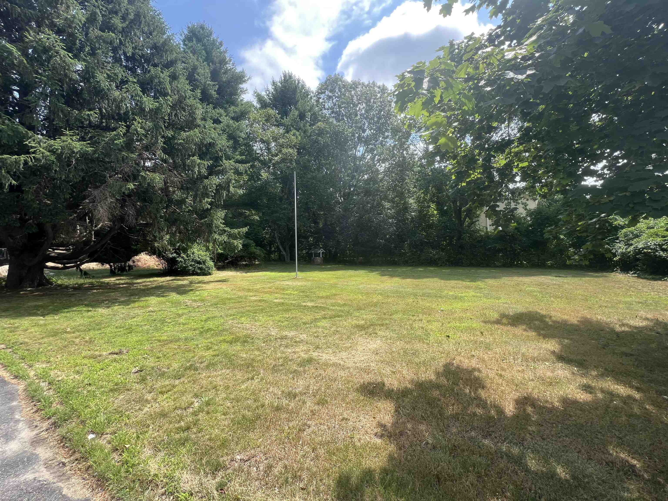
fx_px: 251
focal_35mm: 13
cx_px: 334
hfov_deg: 106.2
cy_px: 250
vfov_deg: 89.9
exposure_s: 1/485
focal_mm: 1.57
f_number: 1.8
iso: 32
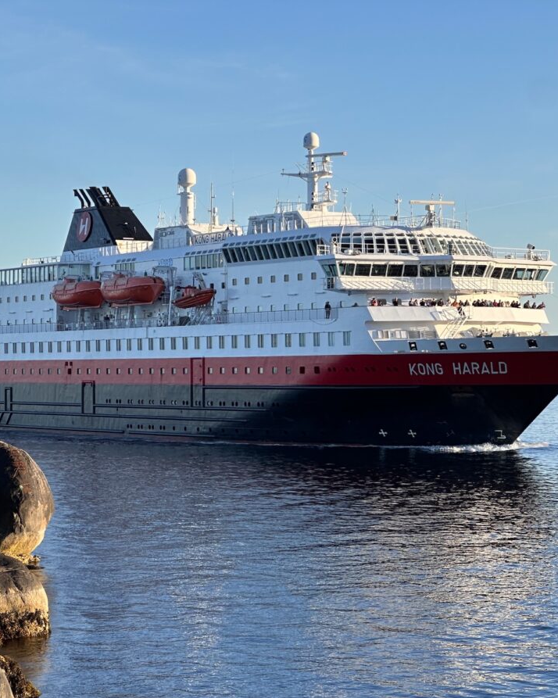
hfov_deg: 15.2
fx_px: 2086
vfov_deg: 19.0
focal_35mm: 101
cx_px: 241
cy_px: 351
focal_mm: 9
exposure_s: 1/473
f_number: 2.8
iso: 32
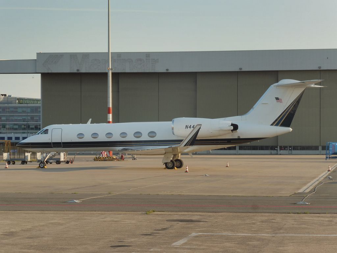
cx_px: 168
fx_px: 1120
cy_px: 126
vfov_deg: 12.9
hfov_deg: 17.1
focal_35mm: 115
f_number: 7.1
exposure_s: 1/125
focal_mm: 20.6
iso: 100
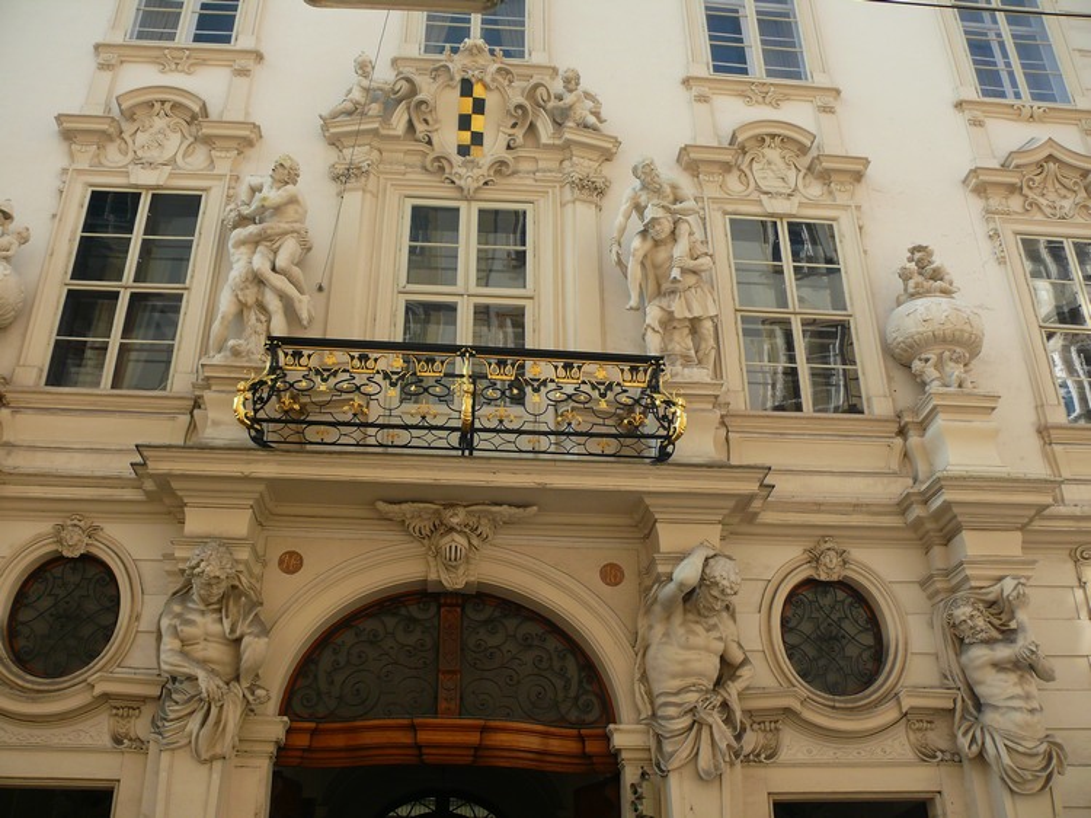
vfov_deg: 40.7
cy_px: 409
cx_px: 546
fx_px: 1103
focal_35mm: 35
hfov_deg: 52.6
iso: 100
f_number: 3.6
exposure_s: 1/125
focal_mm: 7.4
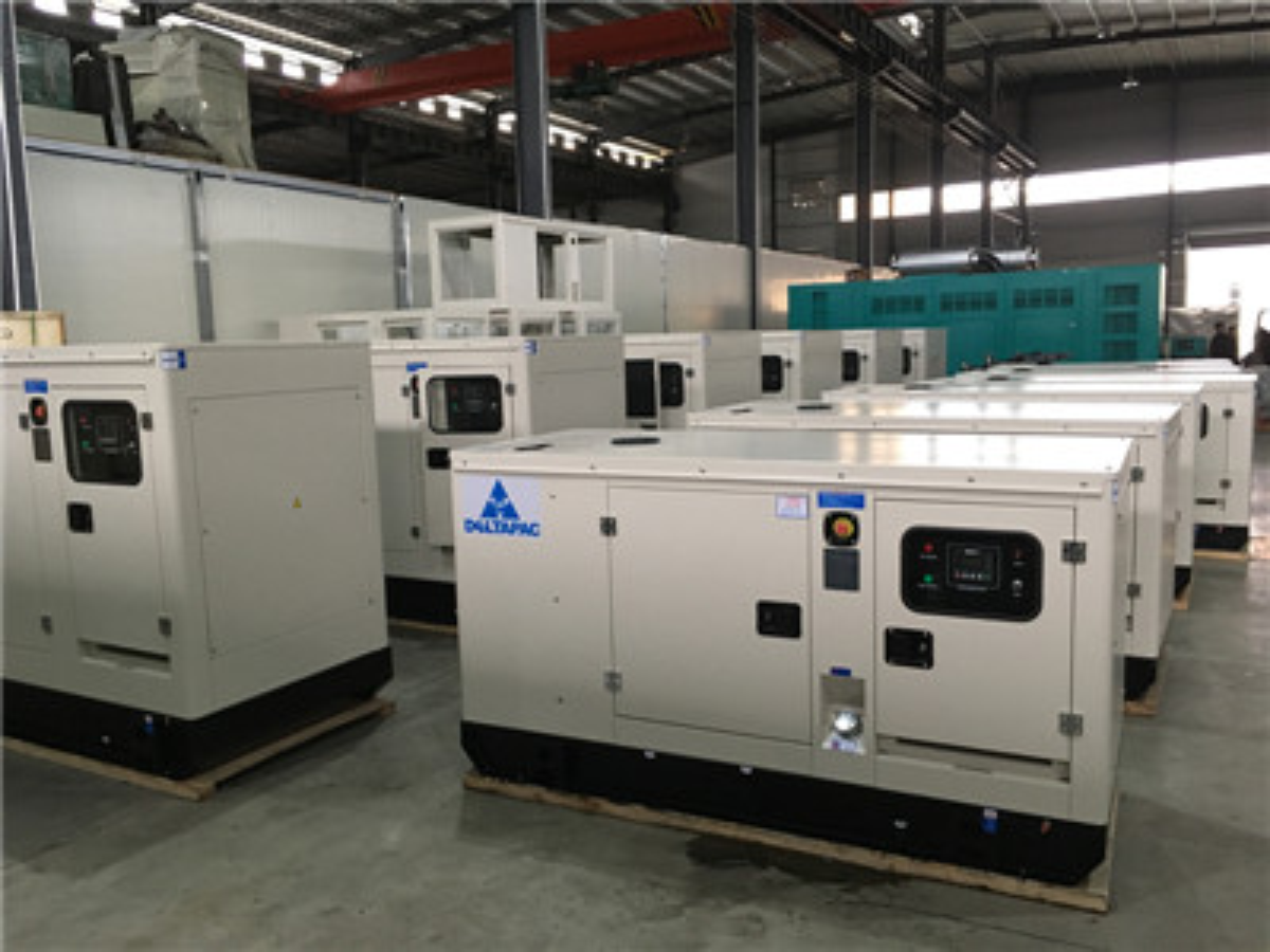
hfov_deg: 61.7
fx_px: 1064
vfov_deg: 48.2
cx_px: 635
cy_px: 476
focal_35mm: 29
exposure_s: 1/33
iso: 160
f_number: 2.2
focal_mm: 4.15
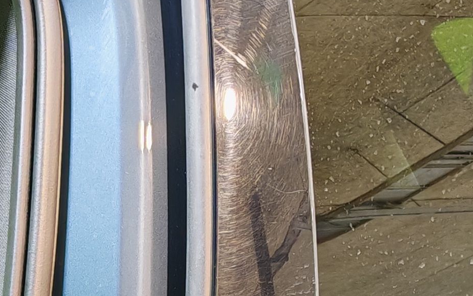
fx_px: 1637
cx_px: -575
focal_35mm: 127
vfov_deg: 9.5
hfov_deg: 13.3
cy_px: 626
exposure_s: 1/50
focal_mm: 6.83
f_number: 1.4
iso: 64
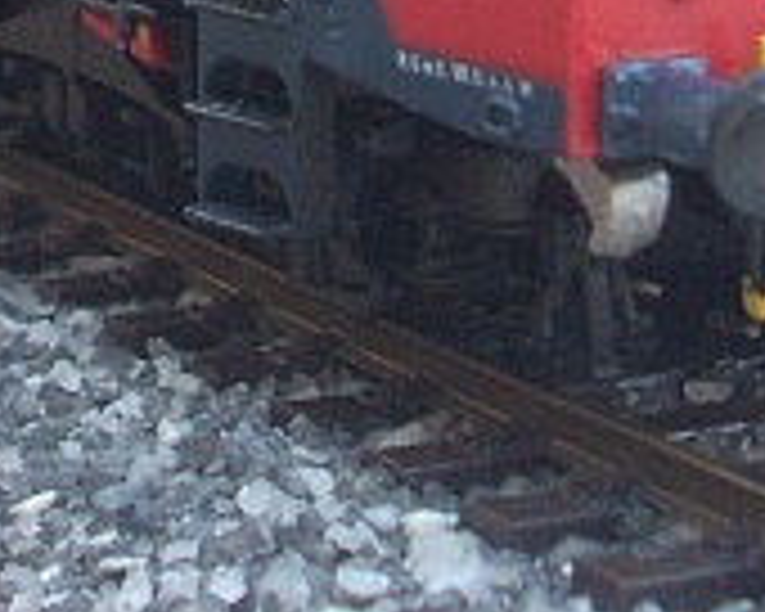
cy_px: -184
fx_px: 3849
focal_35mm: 170
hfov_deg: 11.3
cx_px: 243
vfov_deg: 8.9
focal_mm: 6.2
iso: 87
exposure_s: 1/30
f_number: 2.8
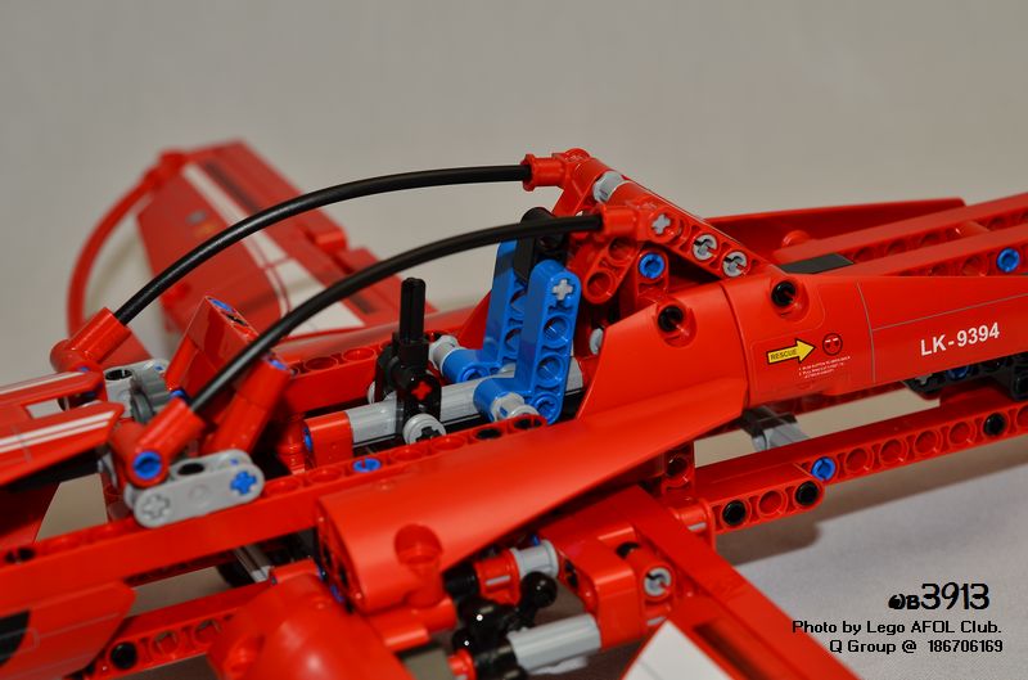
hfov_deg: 19.5
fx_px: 2991
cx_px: 514
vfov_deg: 13.0
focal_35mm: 105
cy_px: 340
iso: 100
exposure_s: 1/125
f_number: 7.1
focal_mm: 70
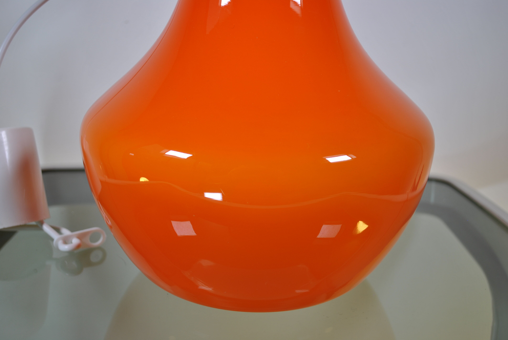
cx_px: 254
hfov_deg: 43.6
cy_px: 170
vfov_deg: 29.9
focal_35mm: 45
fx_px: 636
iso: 100
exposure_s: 1/80
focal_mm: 30
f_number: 4.5
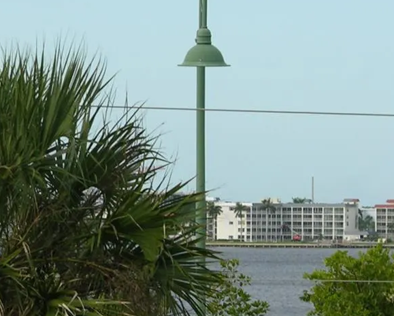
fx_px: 4831
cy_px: 144
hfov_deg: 4.6
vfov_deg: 3.7
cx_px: -274
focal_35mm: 414
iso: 50
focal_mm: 29.5
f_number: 5.3
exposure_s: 1/261
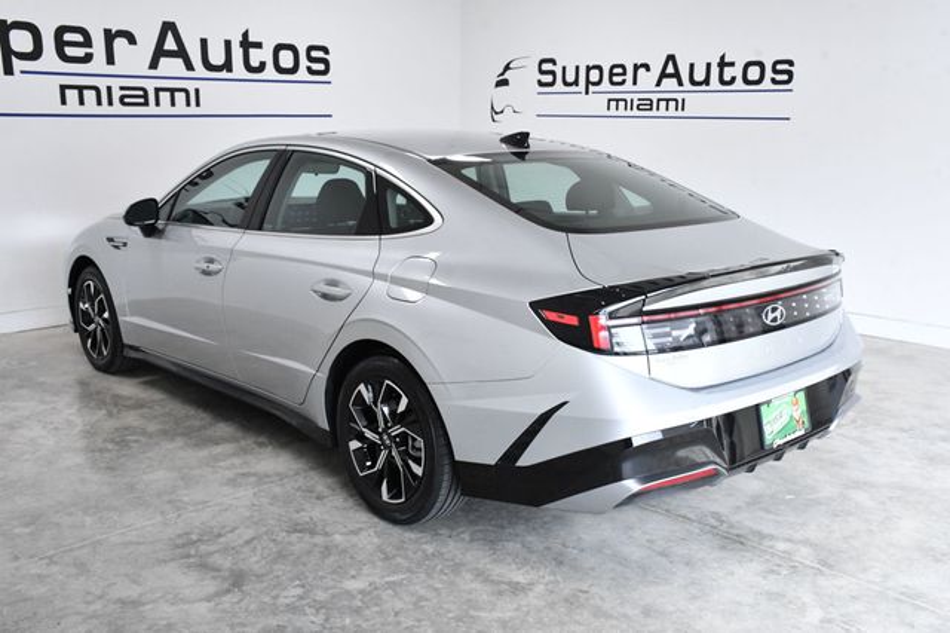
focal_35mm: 34
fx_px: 897
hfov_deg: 55.8
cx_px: 475
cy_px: 316
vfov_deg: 38.8
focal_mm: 23
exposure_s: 1/200
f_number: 11
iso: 2500
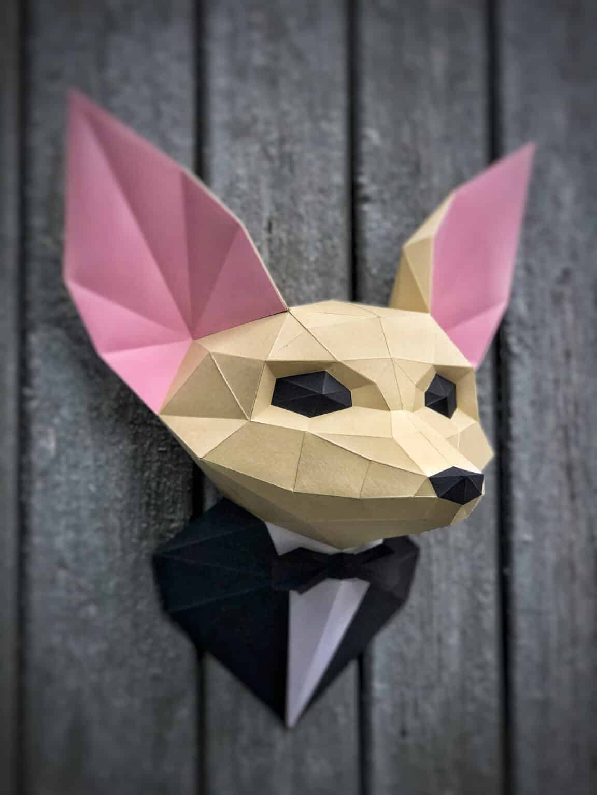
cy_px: 398
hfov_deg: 25.7
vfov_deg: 33.8
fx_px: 1311
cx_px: 298
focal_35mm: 57
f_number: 2.8
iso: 20
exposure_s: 1/30
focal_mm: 6.6
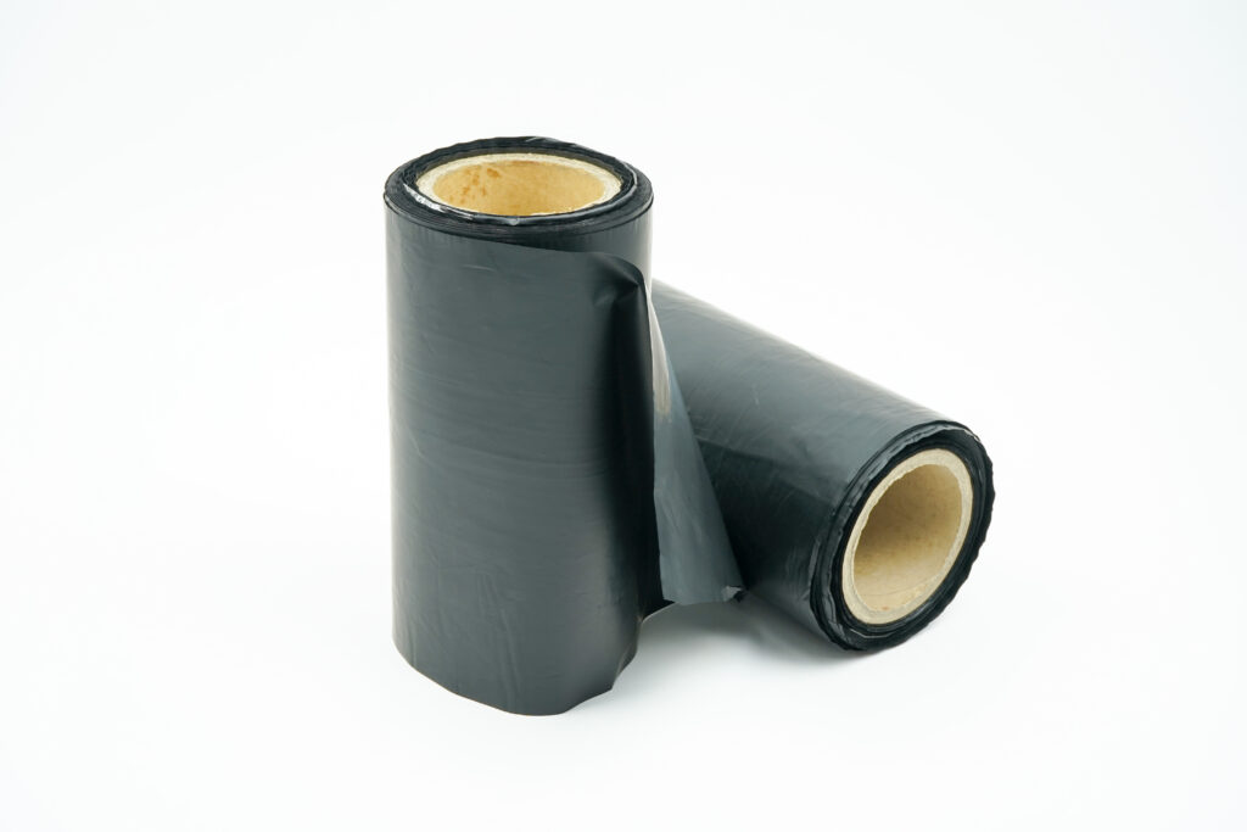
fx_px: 1905
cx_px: 624
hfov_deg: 36.2
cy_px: 416
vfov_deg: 24.6
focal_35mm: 55
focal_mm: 55
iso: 400
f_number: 11
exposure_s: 1/25
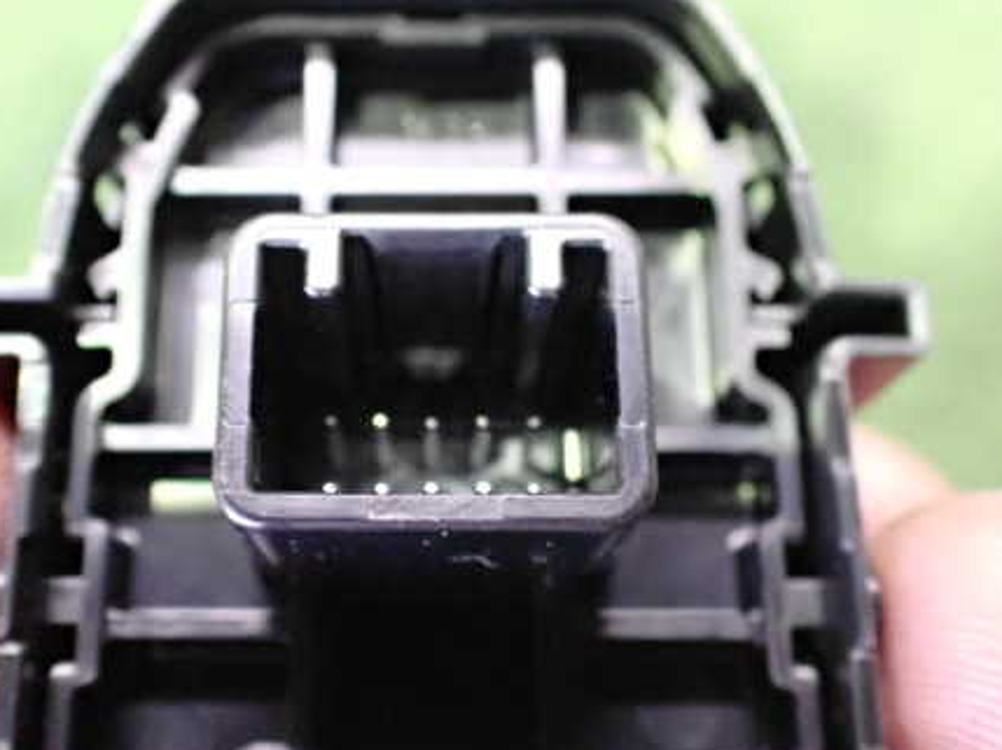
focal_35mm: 42
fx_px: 1215
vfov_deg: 34.3
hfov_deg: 44.7
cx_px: 425
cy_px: 409
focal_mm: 5.4
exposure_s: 1/30
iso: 3200
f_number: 2.3
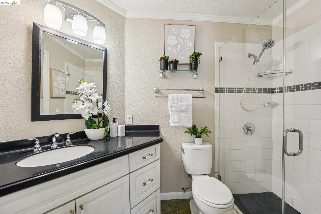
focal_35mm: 14
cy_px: 107
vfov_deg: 81.2
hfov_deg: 104.3
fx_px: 125
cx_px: 160
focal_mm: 14
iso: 640
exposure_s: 1/40
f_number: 8
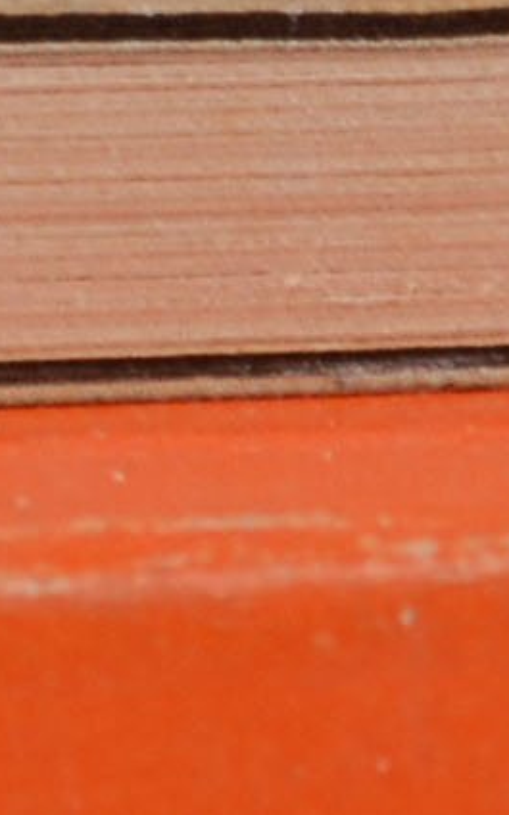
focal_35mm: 710
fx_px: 15758
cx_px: 1452
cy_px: -2266
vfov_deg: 2.9
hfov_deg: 1.8
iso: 100
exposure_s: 1/80
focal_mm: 40
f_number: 11
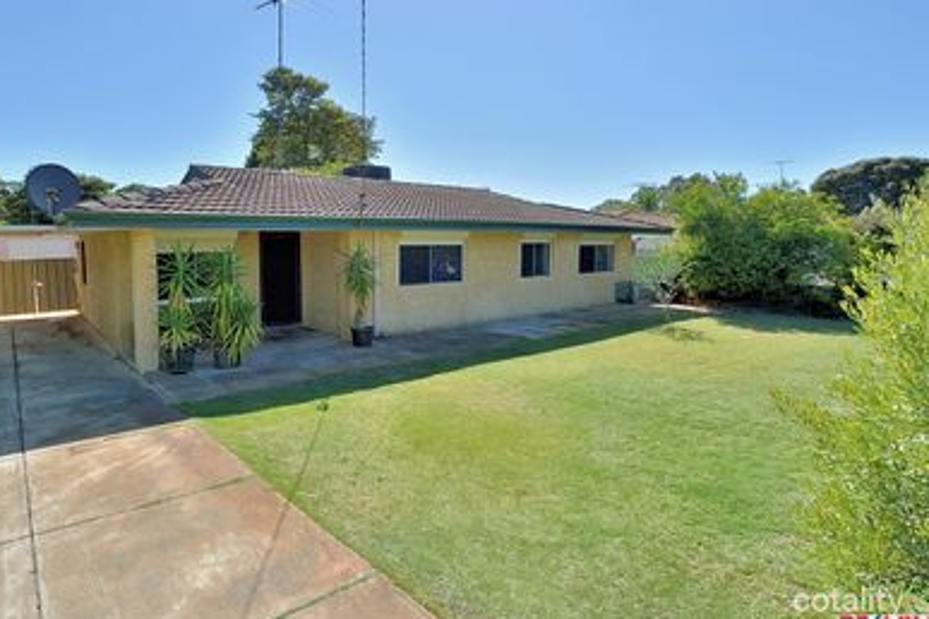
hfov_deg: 92.3
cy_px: 275
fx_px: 439
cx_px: 379
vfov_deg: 70.2
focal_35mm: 17
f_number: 11
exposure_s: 1/250
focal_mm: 14
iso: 100
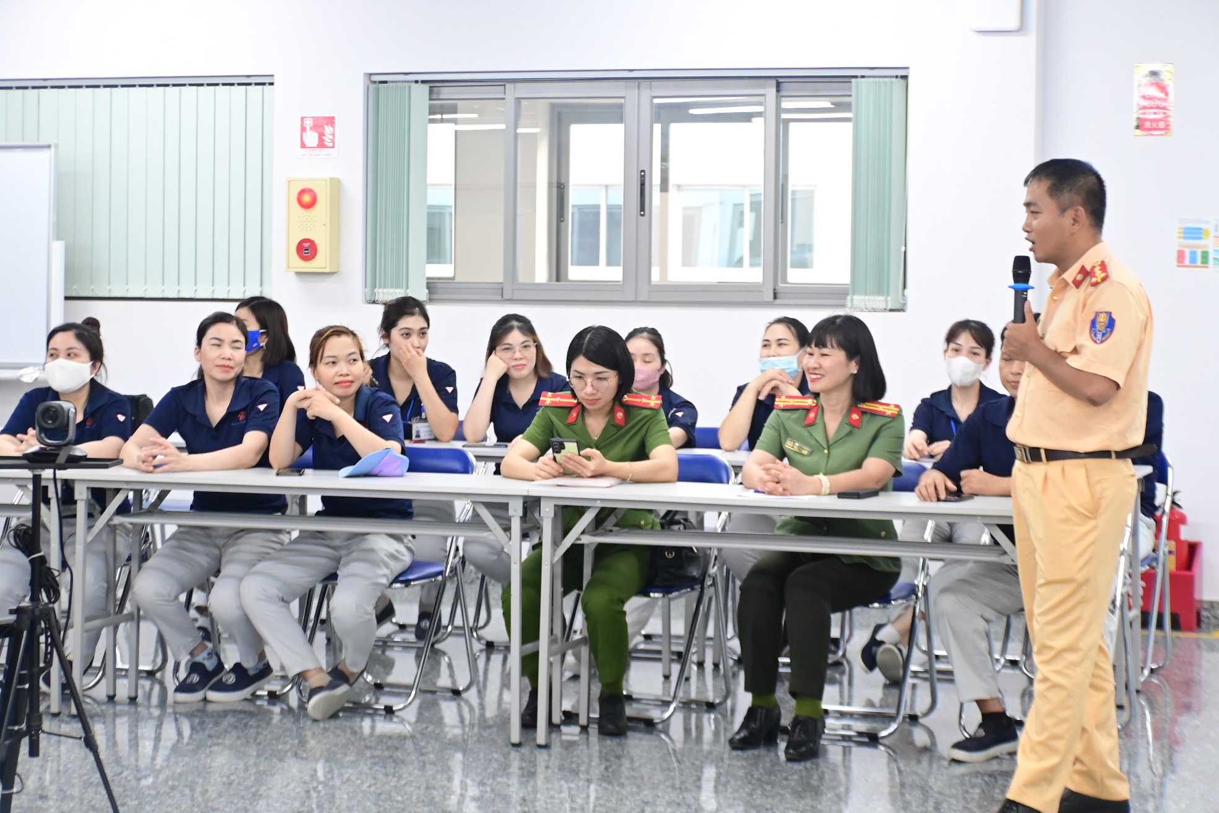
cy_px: 406
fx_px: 2844
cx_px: 610
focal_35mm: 84
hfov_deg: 24.2
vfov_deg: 16.3
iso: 2500
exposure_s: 1/200
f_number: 4.8
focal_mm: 56
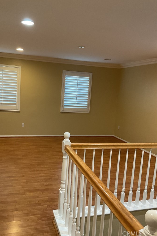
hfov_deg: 42.2
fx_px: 203
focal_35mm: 31
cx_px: 67
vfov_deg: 60.3
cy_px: 116
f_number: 1.8
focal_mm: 3
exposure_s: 1/60
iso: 125
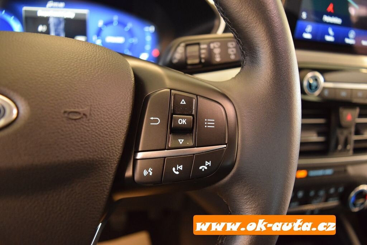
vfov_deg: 48.0
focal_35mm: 27
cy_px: 122
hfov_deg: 67.4
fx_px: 275
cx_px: 184
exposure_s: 1/50
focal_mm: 18
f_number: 3.5
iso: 3200
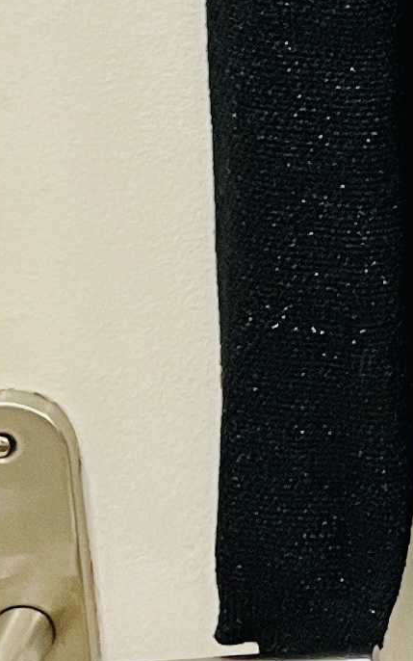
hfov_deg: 7.2
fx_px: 2916
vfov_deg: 12.5
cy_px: -197
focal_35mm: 162
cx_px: 1261
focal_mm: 4.2
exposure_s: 1/50
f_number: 1.6
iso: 100
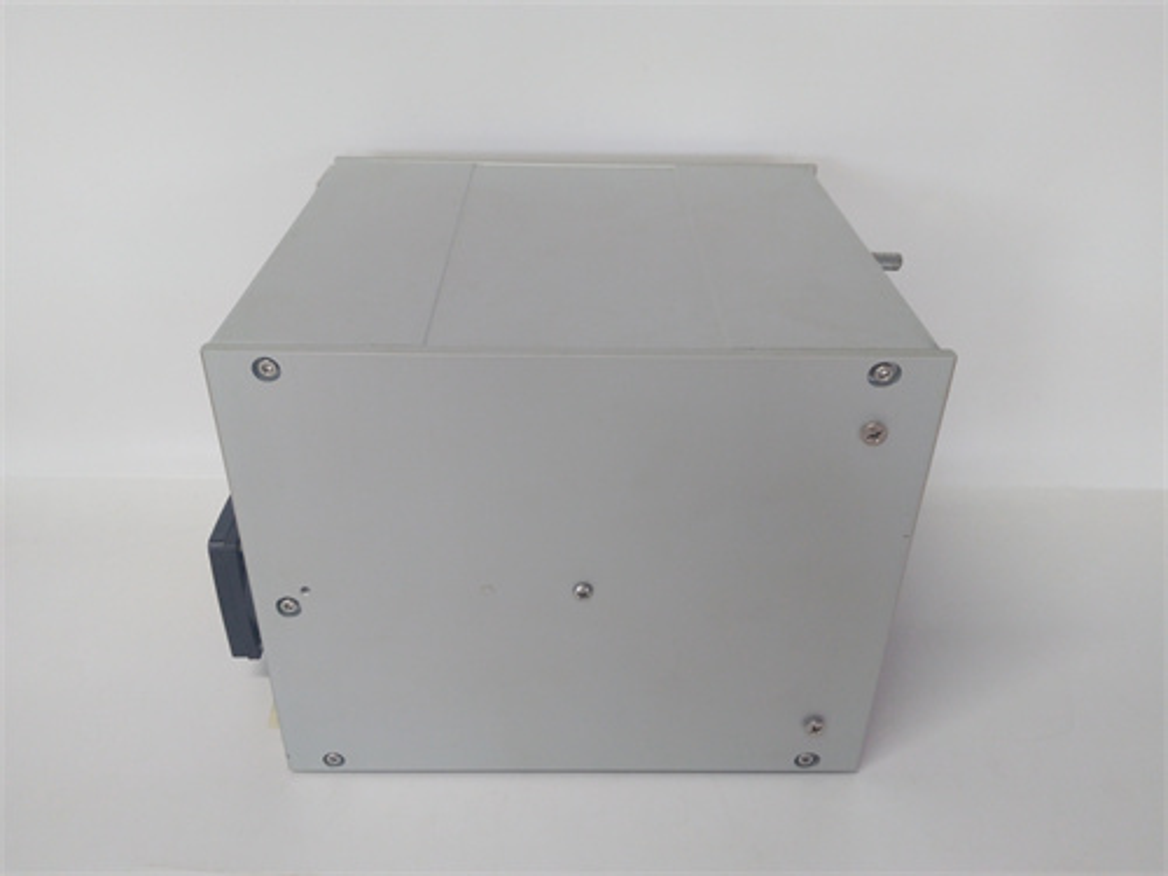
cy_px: 438
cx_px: 584
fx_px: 911
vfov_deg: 51.4
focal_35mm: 27
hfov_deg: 65.3
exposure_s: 1/33
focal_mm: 3.79
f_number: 2
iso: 135
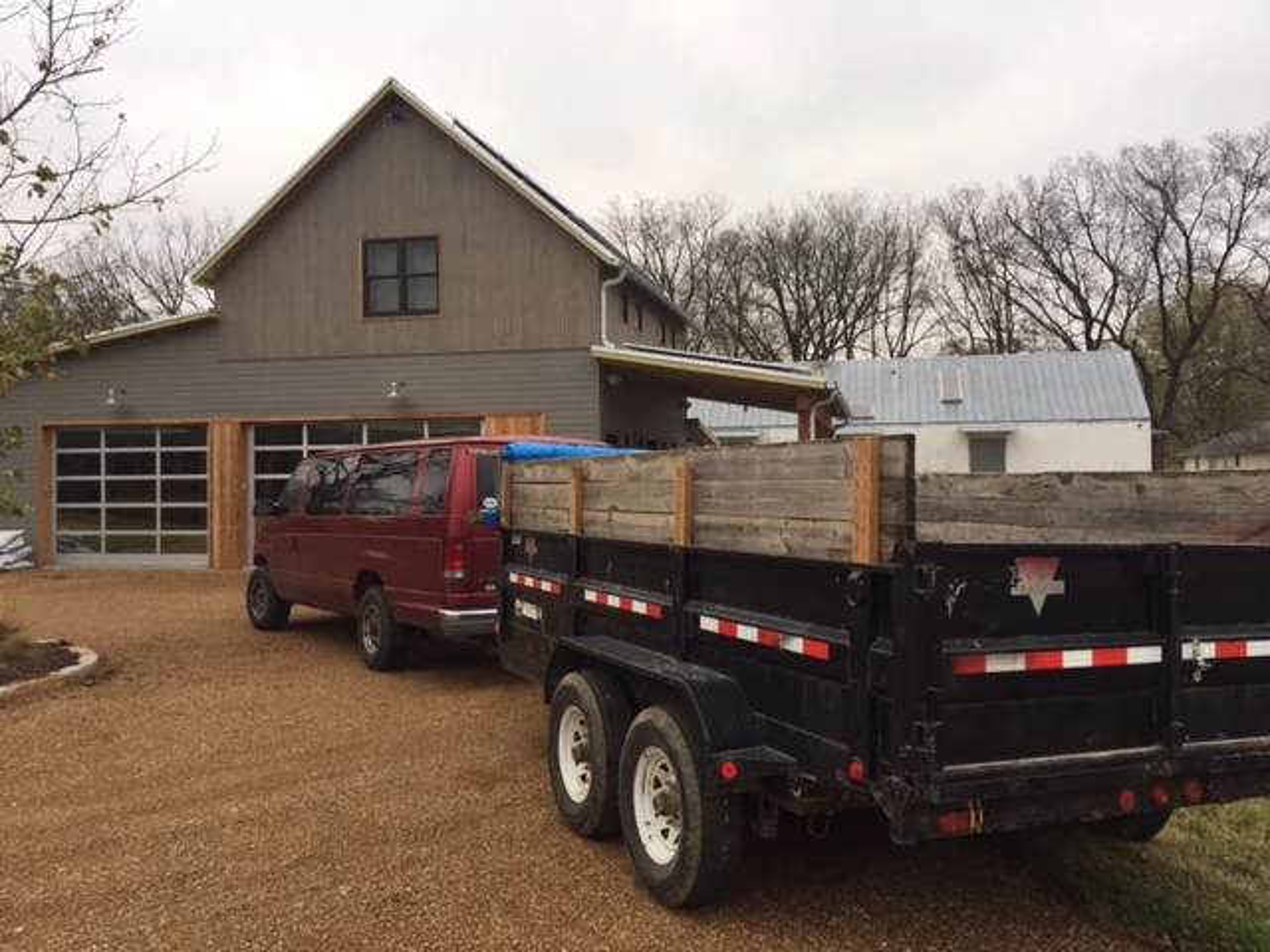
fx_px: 1064
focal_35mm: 29
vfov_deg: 48.2
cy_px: 476
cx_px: 635
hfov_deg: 61.7
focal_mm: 4.15
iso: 32
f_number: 2.2
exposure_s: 1/120
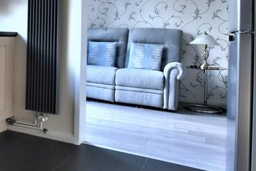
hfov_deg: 39.7
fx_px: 292
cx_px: -18
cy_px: 26
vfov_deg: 31.5
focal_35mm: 41
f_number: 3.5
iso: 800
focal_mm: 10
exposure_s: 1/200
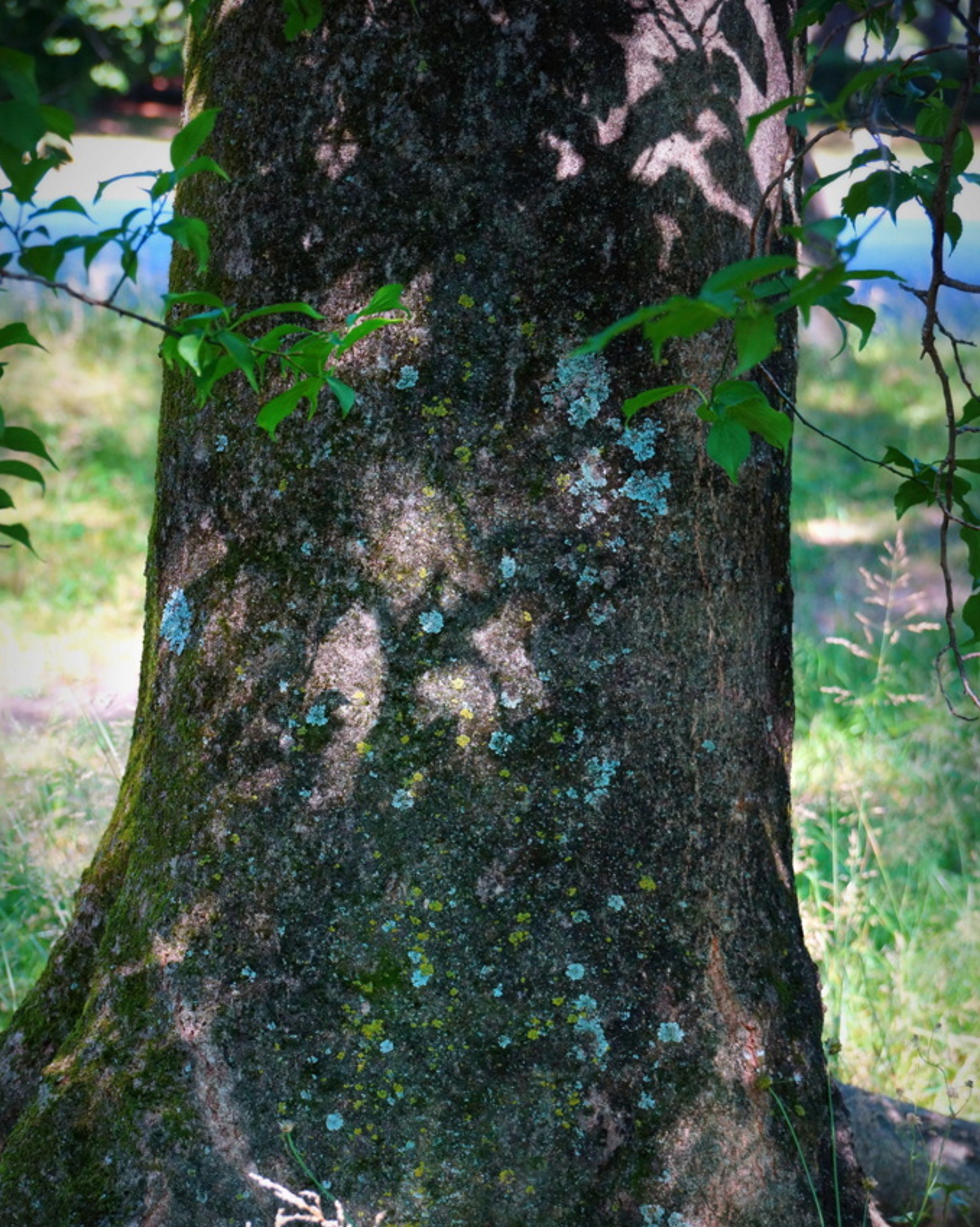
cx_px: 489
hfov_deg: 15.1
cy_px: 706
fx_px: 3699
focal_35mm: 102
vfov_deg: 18.8
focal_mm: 60
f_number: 5
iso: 1000
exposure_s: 1/100
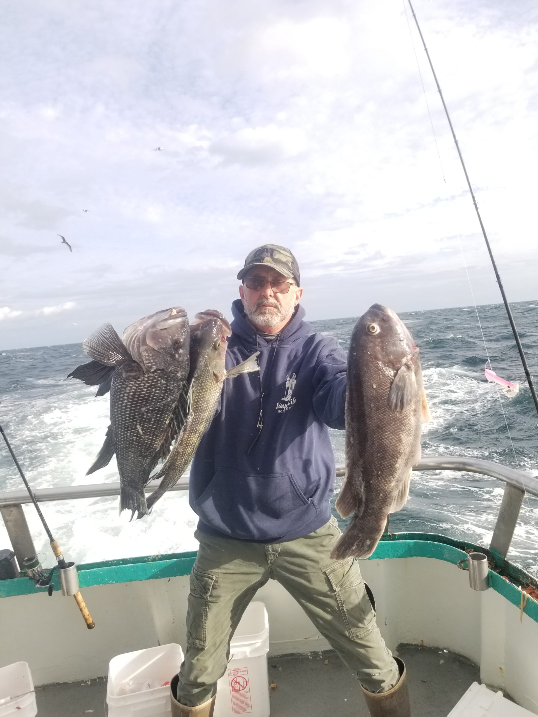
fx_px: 539
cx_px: 269
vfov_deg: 67.3
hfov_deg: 53.1
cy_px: 358
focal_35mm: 26
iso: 50
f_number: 1.7
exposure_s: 1/1368
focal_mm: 4.25
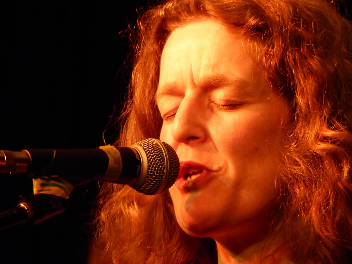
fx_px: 3854
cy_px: 132
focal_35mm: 379
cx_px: 176
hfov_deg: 5.2
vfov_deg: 3.9
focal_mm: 68.1
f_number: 2.8
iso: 800
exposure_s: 1/40
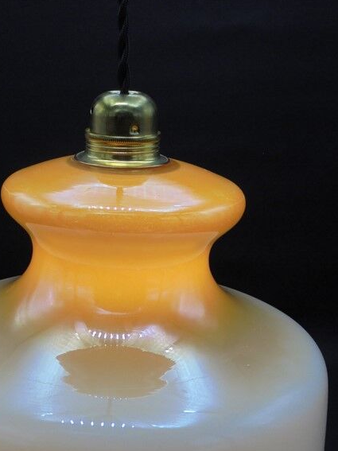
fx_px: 703
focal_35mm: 54
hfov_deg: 26.9
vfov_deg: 34.6
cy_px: 353
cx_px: 130
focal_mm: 6.1
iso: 100
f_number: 4
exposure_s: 1/320
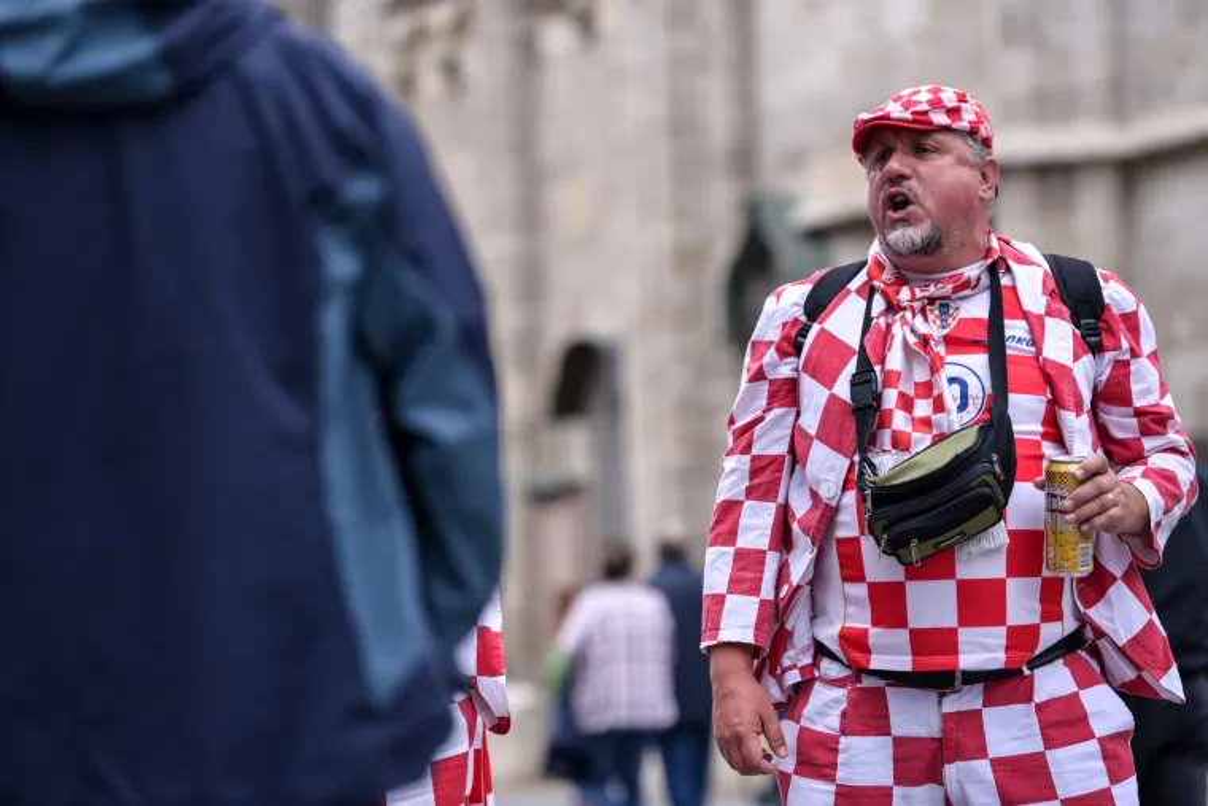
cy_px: 403
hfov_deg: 14.7
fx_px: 4698
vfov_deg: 9.8
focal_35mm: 140
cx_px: 604
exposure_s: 1/1250
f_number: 2.8
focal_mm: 140
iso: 500
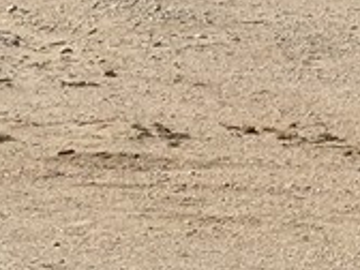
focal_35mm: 317
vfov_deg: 4.6
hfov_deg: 6.1
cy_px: -304
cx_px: 636
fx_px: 3297
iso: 40
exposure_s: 1/7194
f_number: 1.6
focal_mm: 5.96
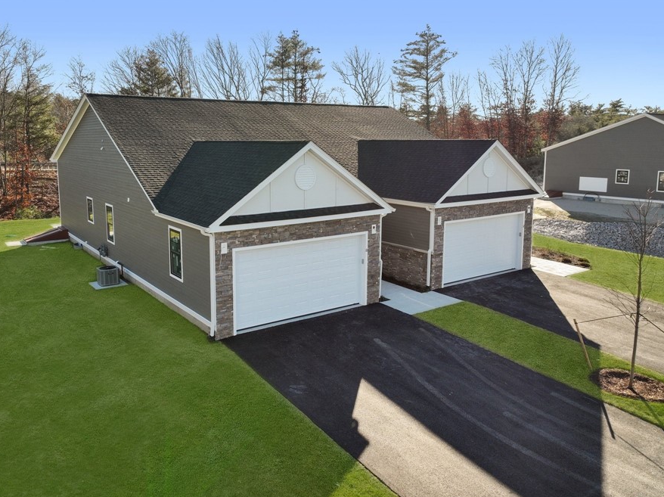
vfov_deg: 49.5
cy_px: 214
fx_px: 537
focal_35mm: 28
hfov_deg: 63.3
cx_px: 295
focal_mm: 12.29
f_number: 2.8
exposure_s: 1/120
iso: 100
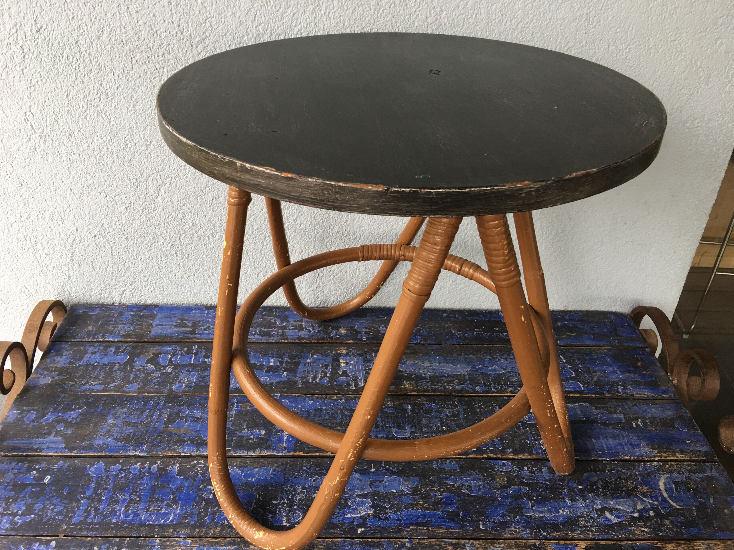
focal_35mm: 29
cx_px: 367
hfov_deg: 61.7
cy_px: 275
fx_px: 615
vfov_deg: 48.2
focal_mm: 4.15
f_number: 2.2
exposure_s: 1/17
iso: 32
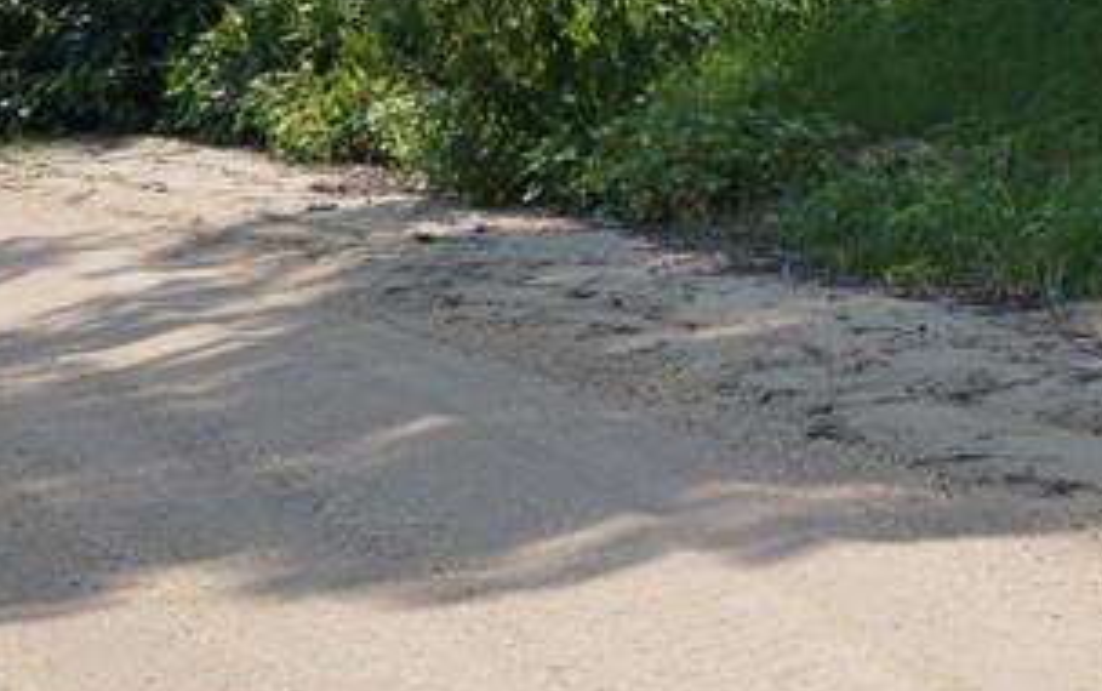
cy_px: 531
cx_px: -155
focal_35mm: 301
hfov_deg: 6.9
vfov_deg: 4.4
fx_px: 9043
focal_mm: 55
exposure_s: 1/400
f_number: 9
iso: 200
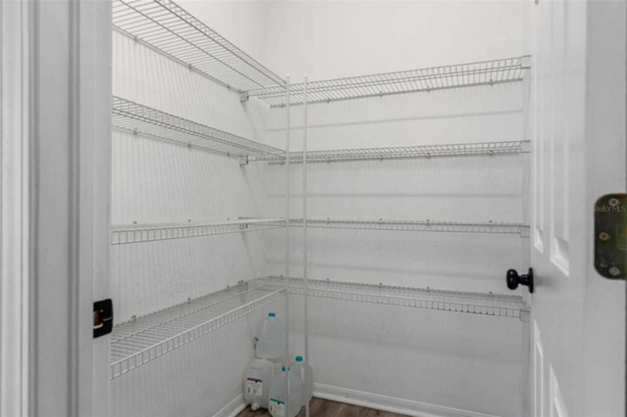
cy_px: 208
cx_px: 314
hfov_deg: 81.2
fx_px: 366
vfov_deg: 59.4
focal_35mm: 21
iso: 320
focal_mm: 14
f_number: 8
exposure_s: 1/160
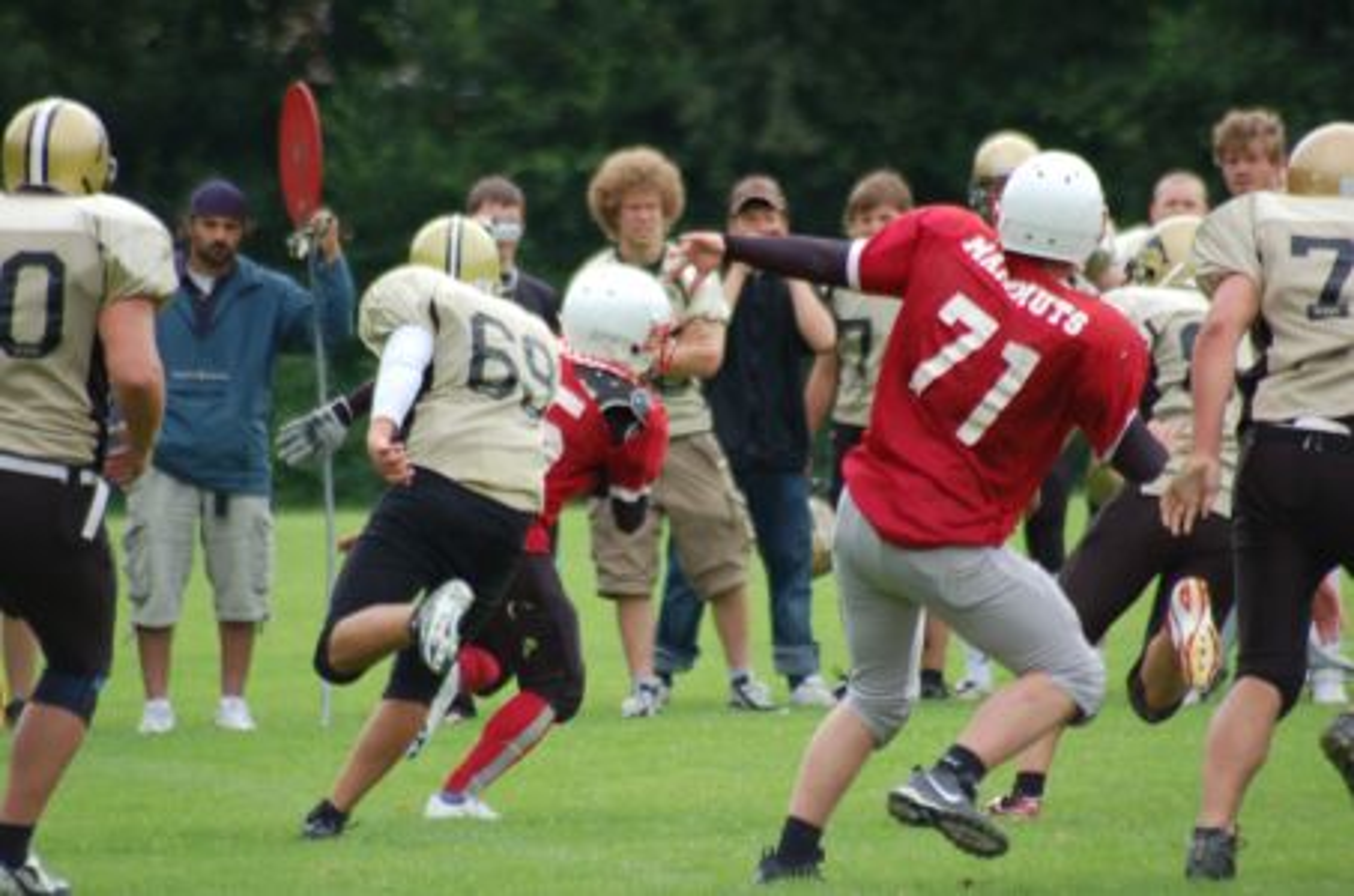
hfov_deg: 4.6
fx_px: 16889
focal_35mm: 450
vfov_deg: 3.0
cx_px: 677
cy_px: 448
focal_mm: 300
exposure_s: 1/500
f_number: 5.6
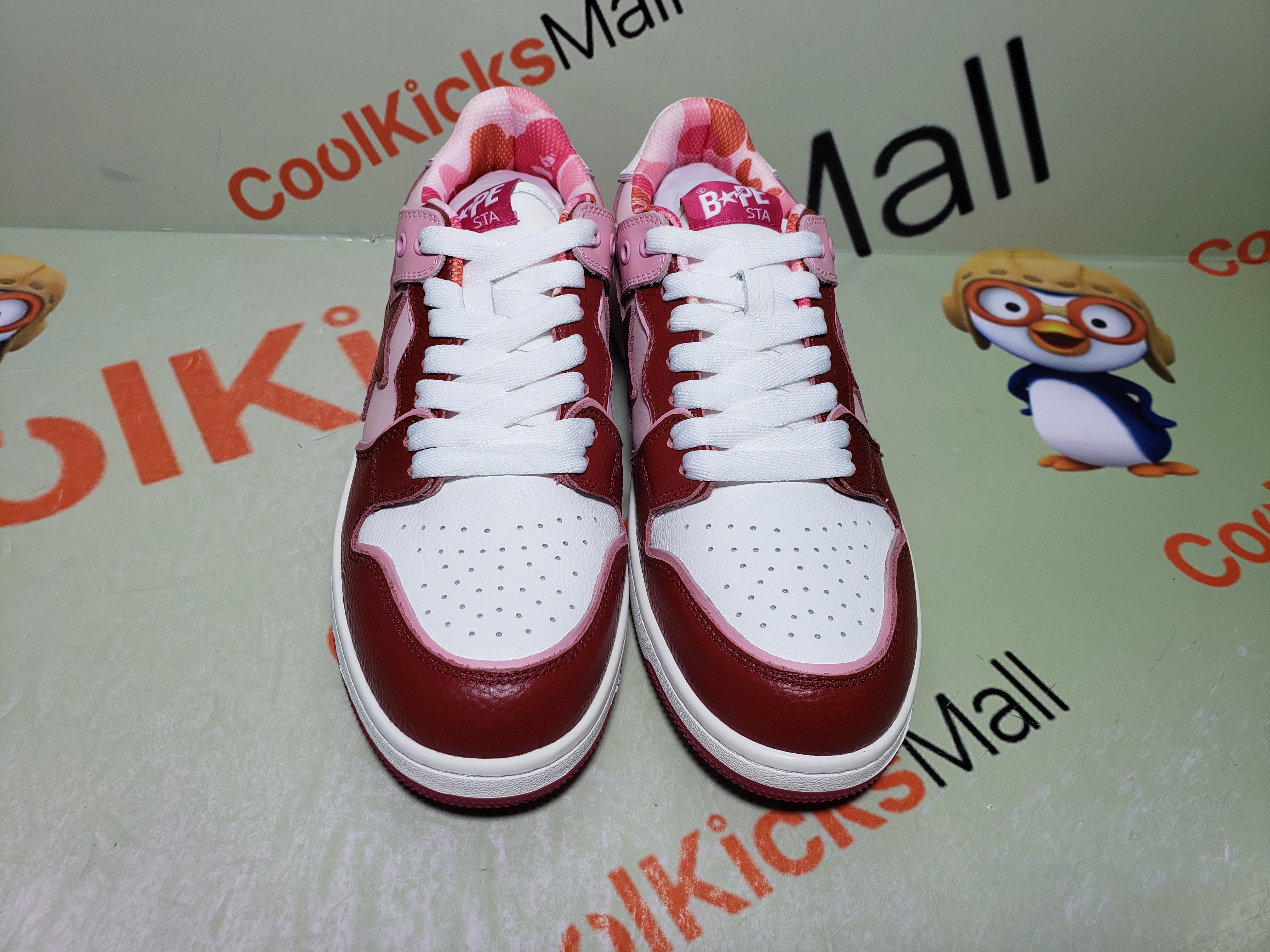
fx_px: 954
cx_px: 635
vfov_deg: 53.1
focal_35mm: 26
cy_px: 476
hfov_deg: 67.3
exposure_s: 1/255
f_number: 2.4
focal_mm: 4.3
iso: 50
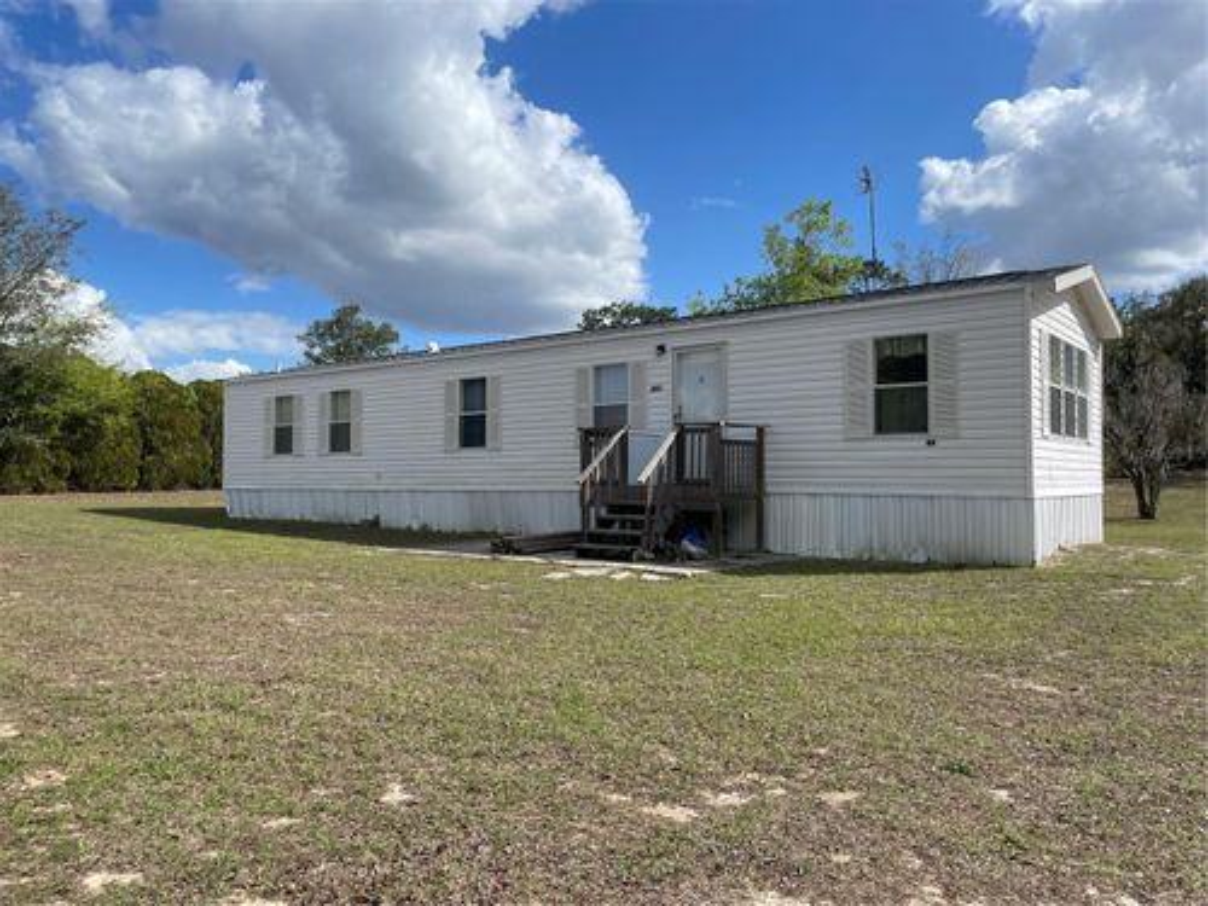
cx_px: 604
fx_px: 907
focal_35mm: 26
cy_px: 453
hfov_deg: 67.3
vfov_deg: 53.1
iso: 32
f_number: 1.6
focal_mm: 4.2
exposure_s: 1/4831
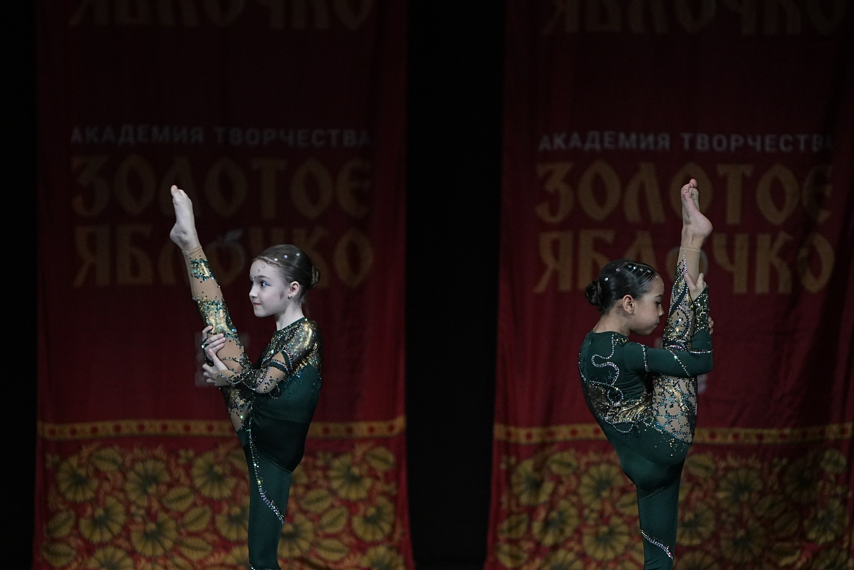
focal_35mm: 285
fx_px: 6761
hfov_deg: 7.2
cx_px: 441
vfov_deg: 4.8
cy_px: 344
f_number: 2.8
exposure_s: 1/500
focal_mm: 200
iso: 4000
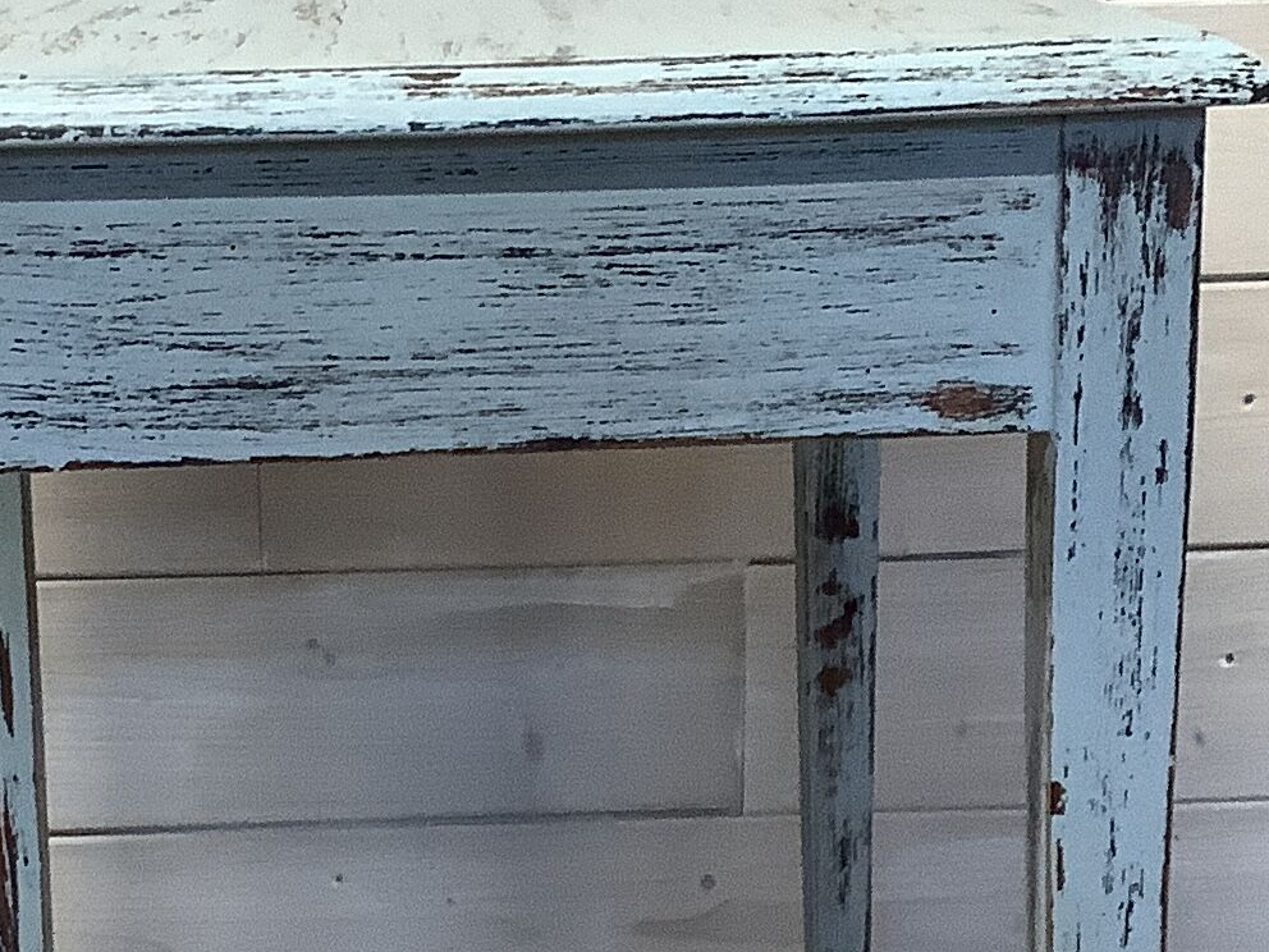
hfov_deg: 19.2
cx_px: 532
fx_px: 3739
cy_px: 1159
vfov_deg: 14.0
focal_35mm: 102
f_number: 2.4
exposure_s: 1/60
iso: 125
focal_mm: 3.3
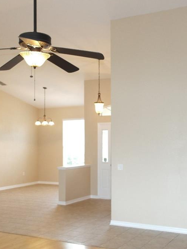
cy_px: 124
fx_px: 317
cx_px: 109
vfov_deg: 43.0
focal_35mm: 44
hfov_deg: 32.8
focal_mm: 20
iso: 400
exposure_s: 1/40
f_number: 3.5
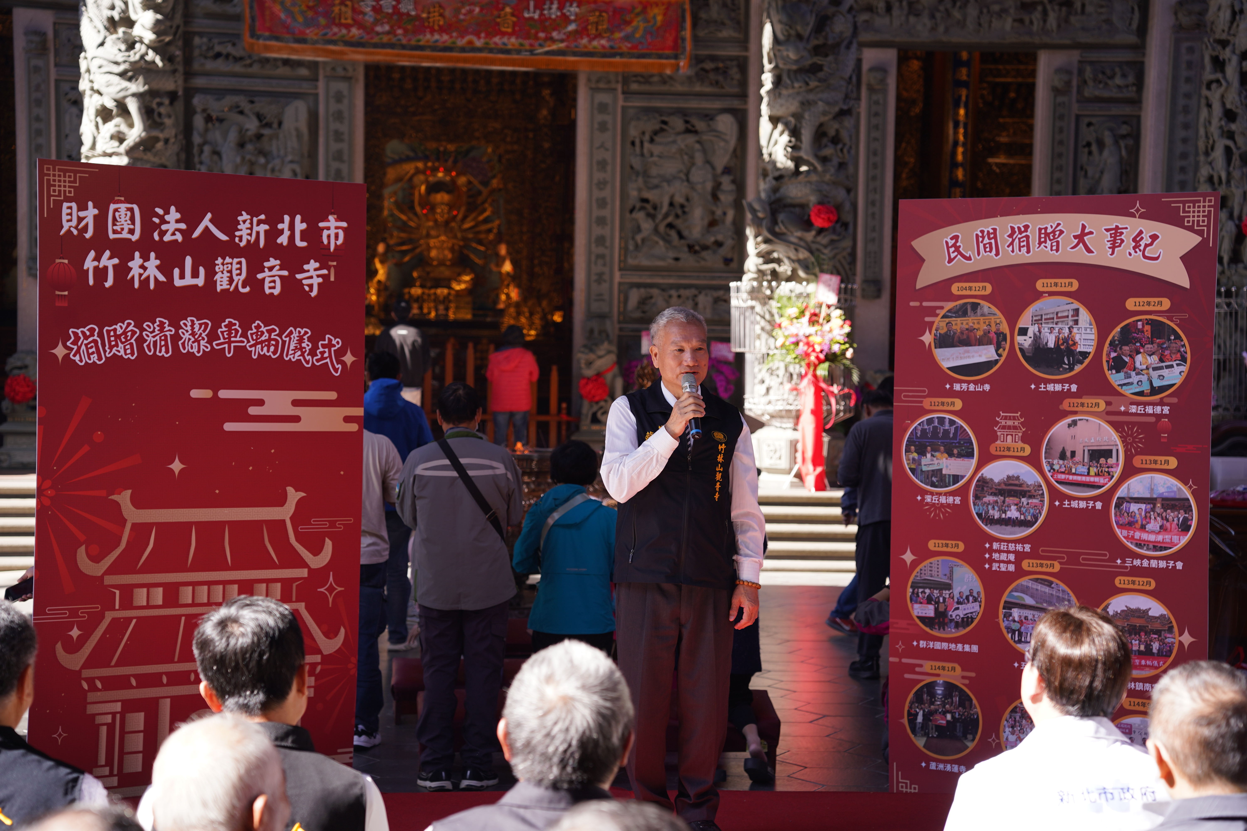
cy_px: 416
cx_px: 624
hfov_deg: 28.8
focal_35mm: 70
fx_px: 2425
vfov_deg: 19.5
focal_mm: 70
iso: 125
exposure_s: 1/160
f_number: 4
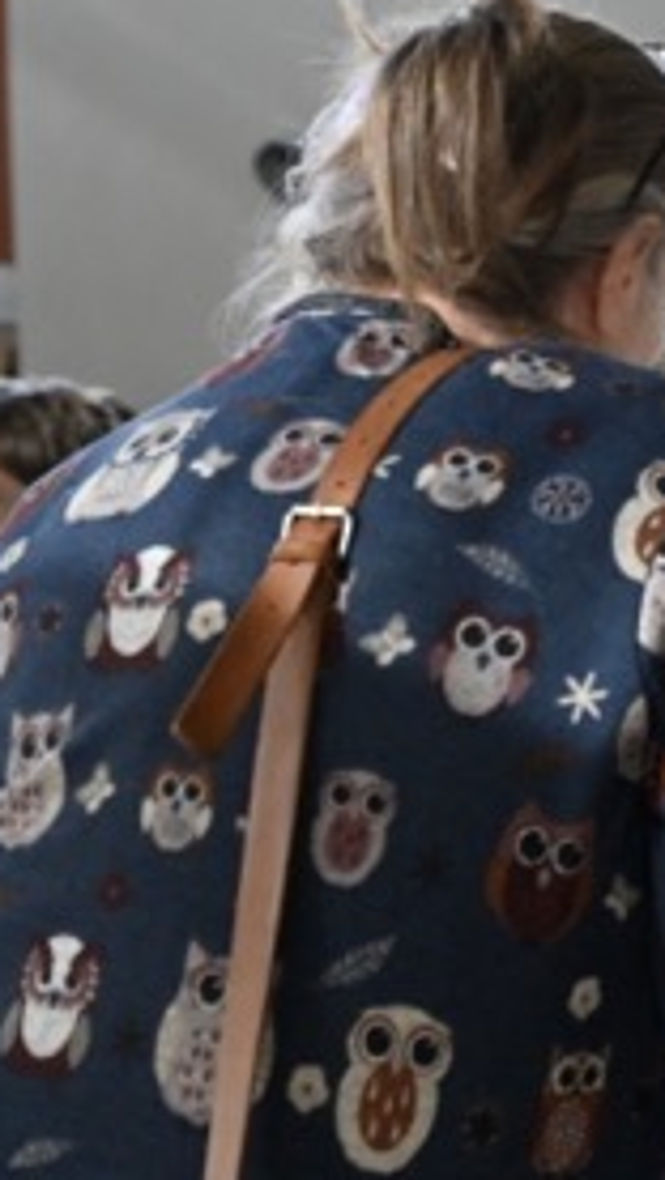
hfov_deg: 7.4
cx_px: 1343
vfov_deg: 13.7
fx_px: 4917
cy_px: 349
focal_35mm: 157
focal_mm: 65
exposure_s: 1/800
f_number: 4.5
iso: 4000
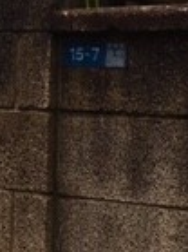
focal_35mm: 134
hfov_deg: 10.8
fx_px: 972
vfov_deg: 13.6
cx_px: -65
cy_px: -152
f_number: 2.2
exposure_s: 1/40
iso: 25
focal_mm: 4.15
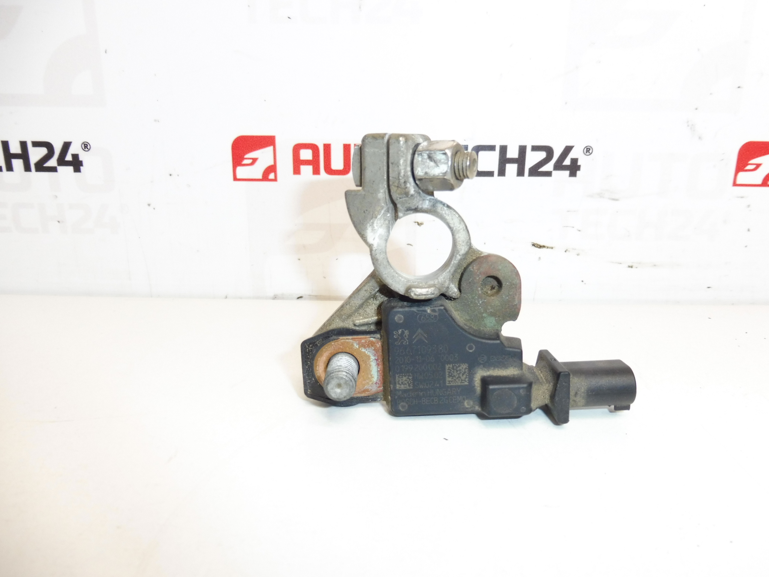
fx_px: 533
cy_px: 288
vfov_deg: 56.8
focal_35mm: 24
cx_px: 384
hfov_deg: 71.6
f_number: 3.5
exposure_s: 1/125
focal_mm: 4.3
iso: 200
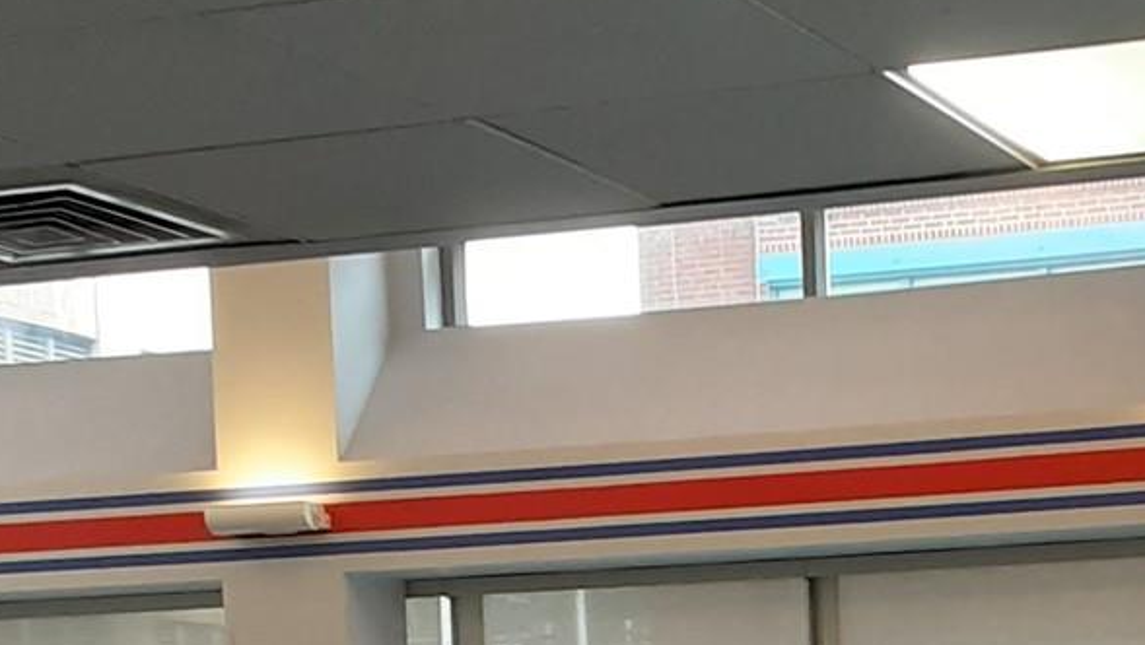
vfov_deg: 10.9
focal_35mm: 106
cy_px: 1030
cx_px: 951
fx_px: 3220
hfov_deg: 19.9
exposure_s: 1/50
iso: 80
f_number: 1.9
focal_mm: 2.9
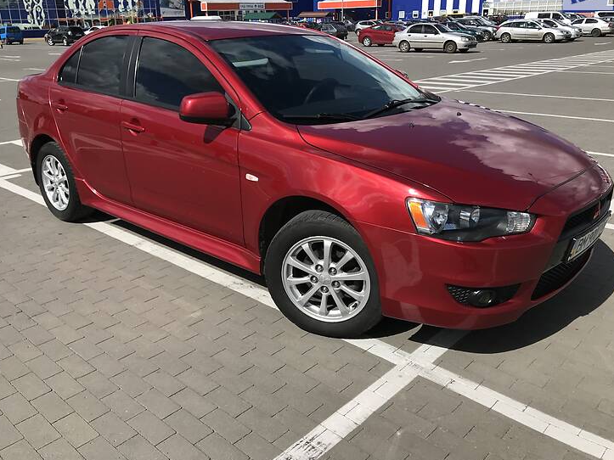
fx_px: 550
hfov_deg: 58.3
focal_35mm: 31
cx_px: 286
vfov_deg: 45.4
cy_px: 218
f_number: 1.8
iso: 20
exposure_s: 1/2994
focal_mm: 4
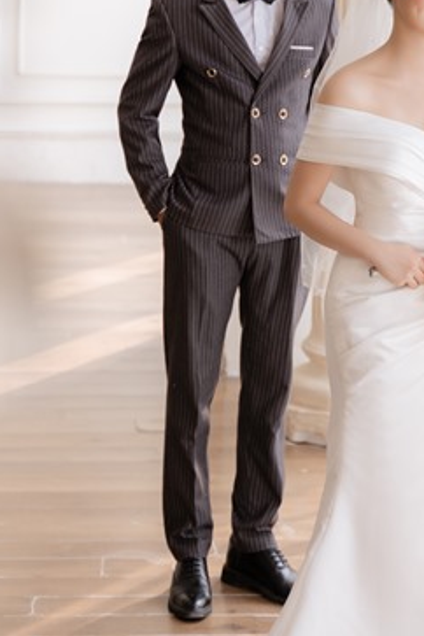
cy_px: 149
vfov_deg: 13.3
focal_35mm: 154
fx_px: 2720
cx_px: 280
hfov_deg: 8.9
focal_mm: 67
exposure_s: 1/160
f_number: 2.8
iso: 200
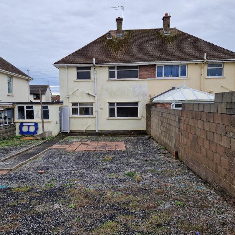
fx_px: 261
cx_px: 102
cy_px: 119
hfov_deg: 48.3
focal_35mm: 34
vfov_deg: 48.4
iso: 50
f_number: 1.8
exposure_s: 1/231
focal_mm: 5.4
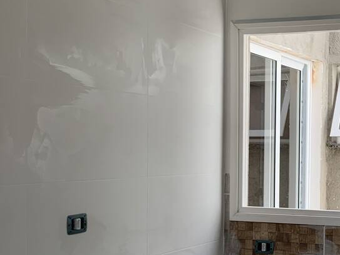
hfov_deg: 27.3
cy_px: 180
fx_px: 678
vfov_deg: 21.2
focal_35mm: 69
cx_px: 296
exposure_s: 1/121
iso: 32
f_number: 1.8
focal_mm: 4.25
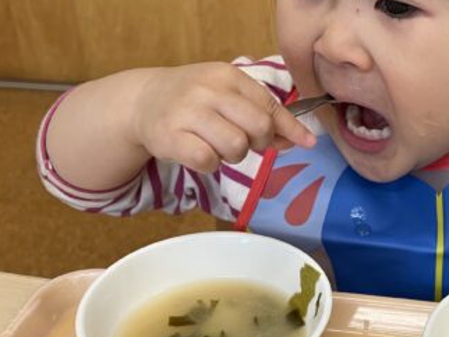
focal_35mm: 62
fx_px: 805
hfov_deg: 30.3
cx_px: 372
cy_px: 189
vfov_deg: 23.7
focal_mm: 5.7
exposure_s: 1/60
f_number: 1.5
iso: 80
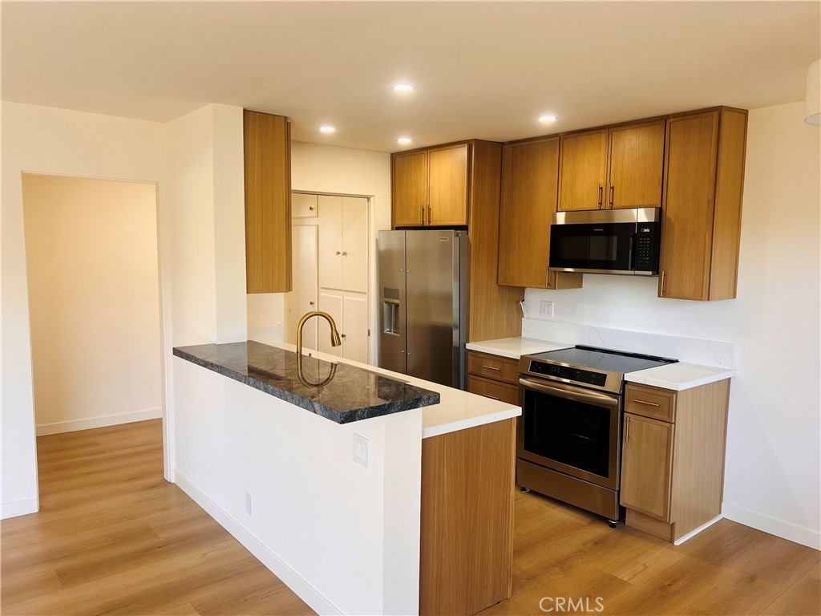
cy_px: 308
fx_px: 617
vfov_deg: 53.1
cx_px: 410
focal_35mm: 26
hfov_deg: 67.3
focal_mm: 5.7
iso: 50
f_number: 1.5
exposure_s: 1/121
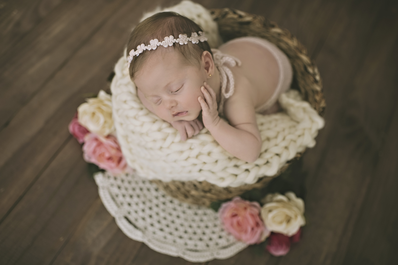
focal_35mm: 35
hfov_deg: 54.5
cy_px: 132
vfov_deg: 37.8
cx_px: 199
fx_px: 387
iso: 200
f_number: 2.2
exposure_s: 1/200
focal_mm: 35
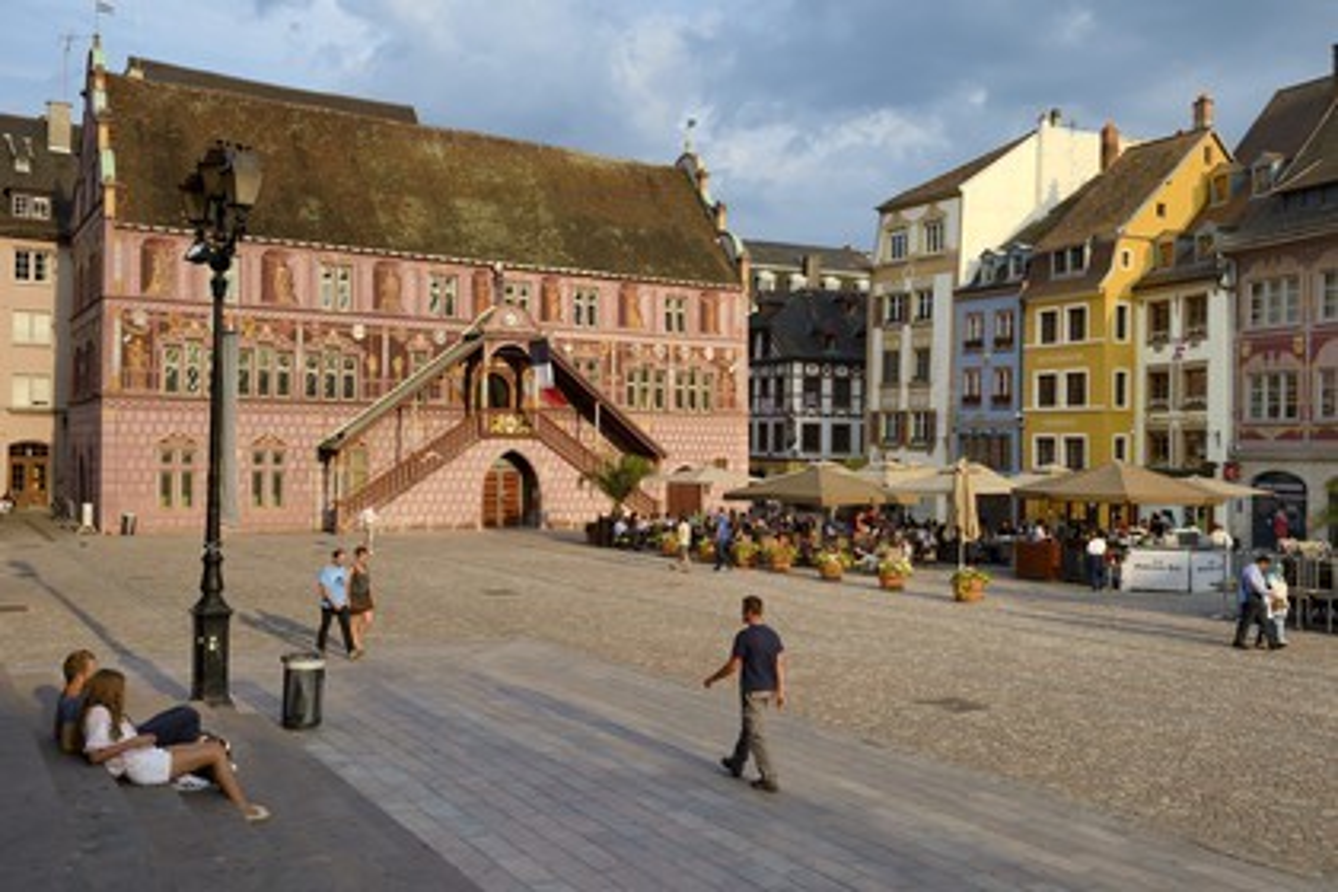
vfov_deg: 41.1
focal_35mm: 32
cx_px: 669
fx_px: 1189
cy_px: 446
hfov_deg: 58.7
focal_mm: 32
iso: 100
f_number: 5.6
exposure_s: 1/250
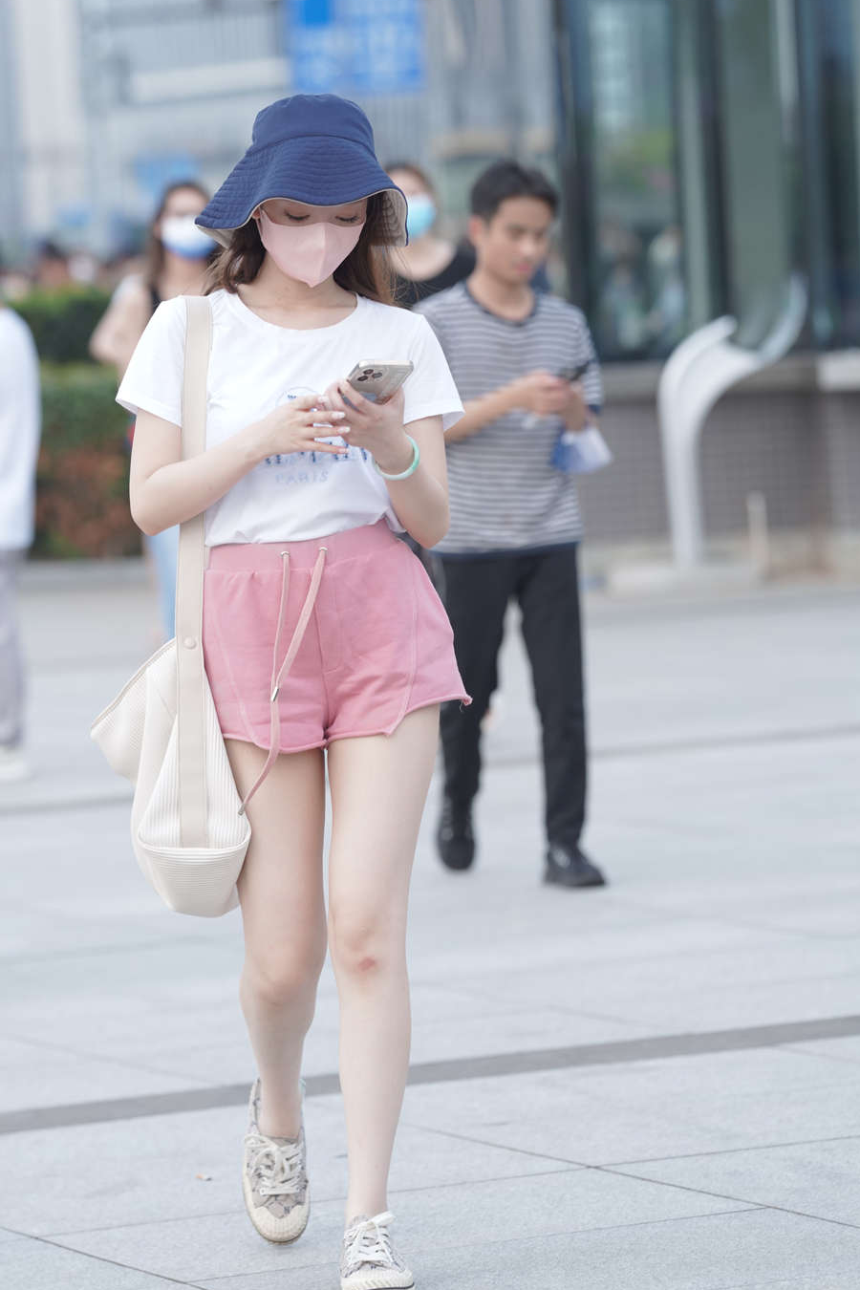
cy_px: 632
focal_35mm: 180
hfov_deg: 7.6
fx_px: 6449
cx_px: 313
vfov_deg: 11.4
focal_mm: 135
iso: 400
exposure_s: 1/500
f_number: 3.2
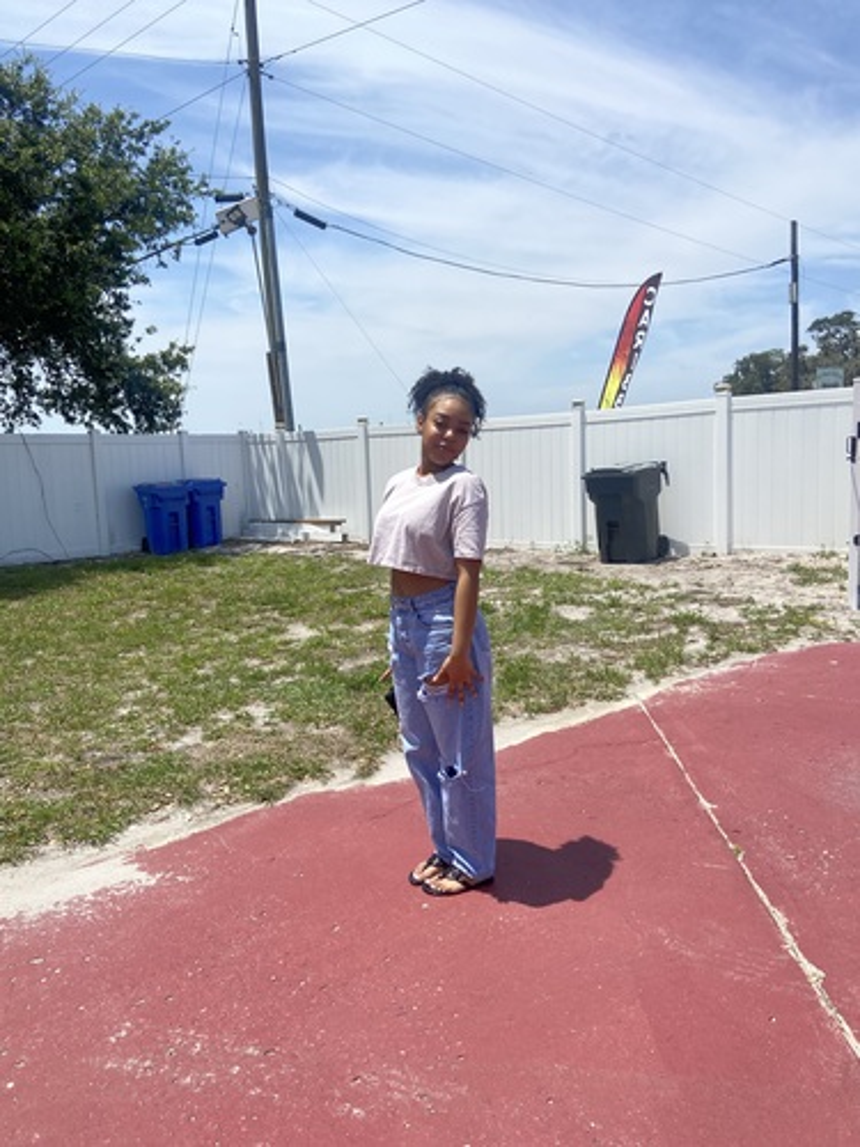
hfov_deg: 53.1
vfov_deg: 67.3
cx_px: 430
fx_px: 861
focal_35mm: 26
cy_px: 574
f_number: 1.8
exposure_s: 1/4808
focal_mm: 4.25
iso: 32
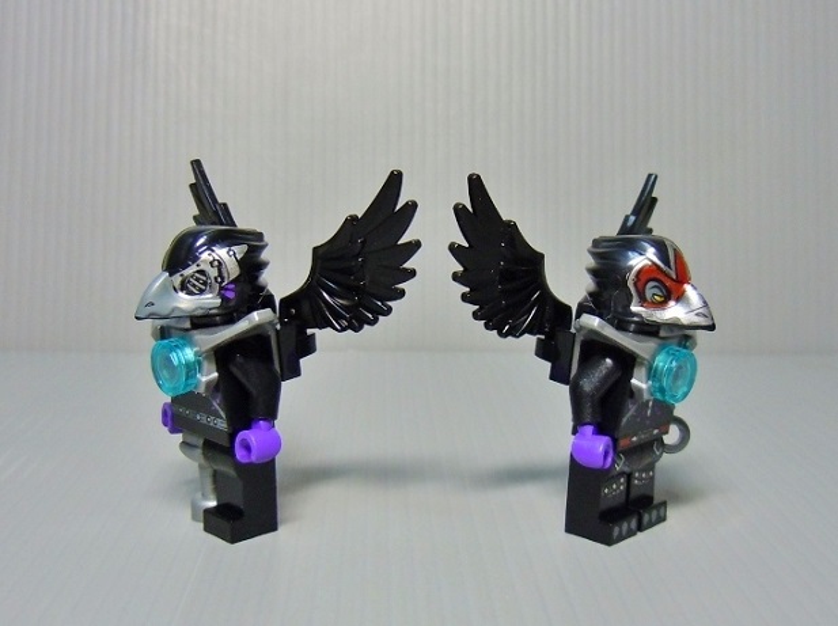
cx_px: 419
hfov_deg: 60.0
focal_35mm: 30
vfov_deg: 46.7
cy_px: 313
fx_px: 725
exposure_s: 1/25
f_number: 3.5
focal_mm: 5.4
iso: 200
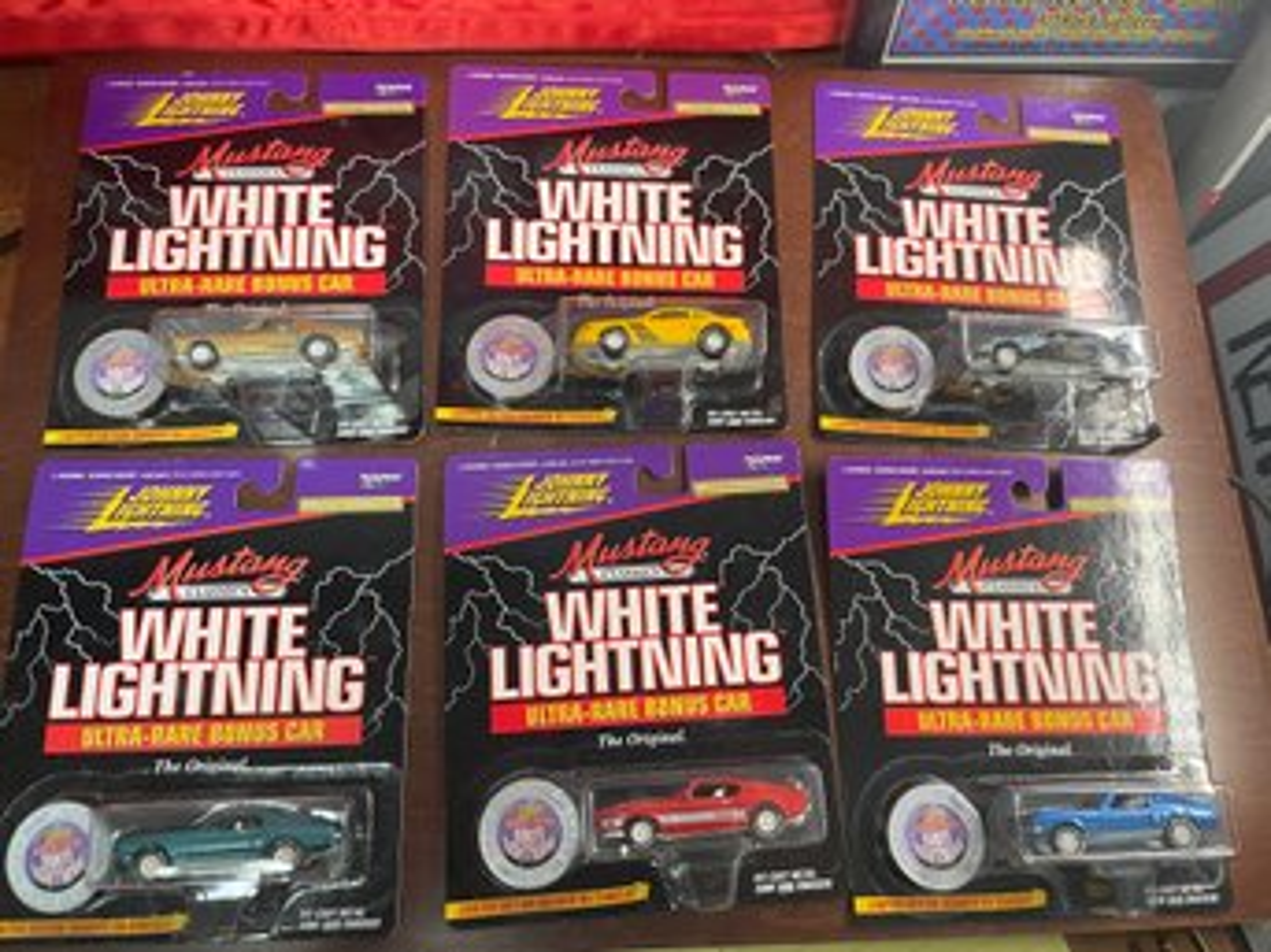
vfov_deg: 53.0
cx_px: 636
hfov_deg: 67.3
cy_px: 476
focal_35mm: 26
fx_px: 954
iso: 125
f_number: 1.6
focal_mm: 4.2
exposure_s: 1/60
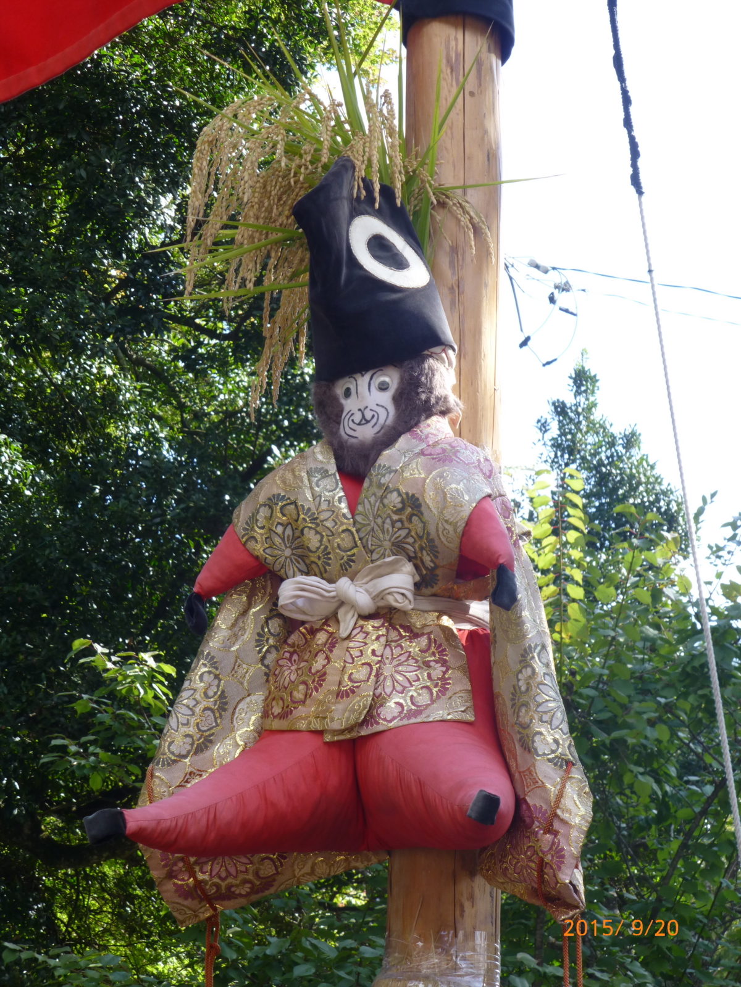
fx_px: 2569
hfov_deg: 16.4
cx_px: 370
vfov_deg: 21.8
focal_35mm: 90
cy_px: 494
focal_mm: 16.1
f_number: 5.2
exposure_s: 1/100
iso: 100
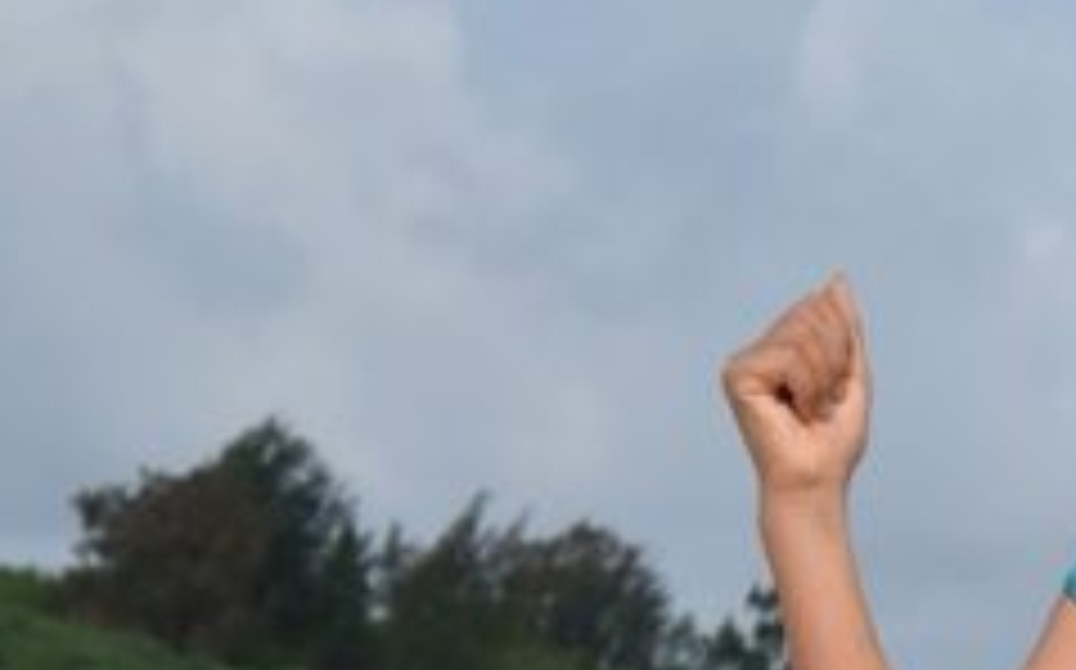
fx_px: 3692
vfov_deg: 10.4
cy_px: 468
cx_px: 1330
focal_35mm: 126
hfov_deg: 15.9
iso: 250
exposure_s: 1/5000
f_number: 4.5
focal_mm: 48
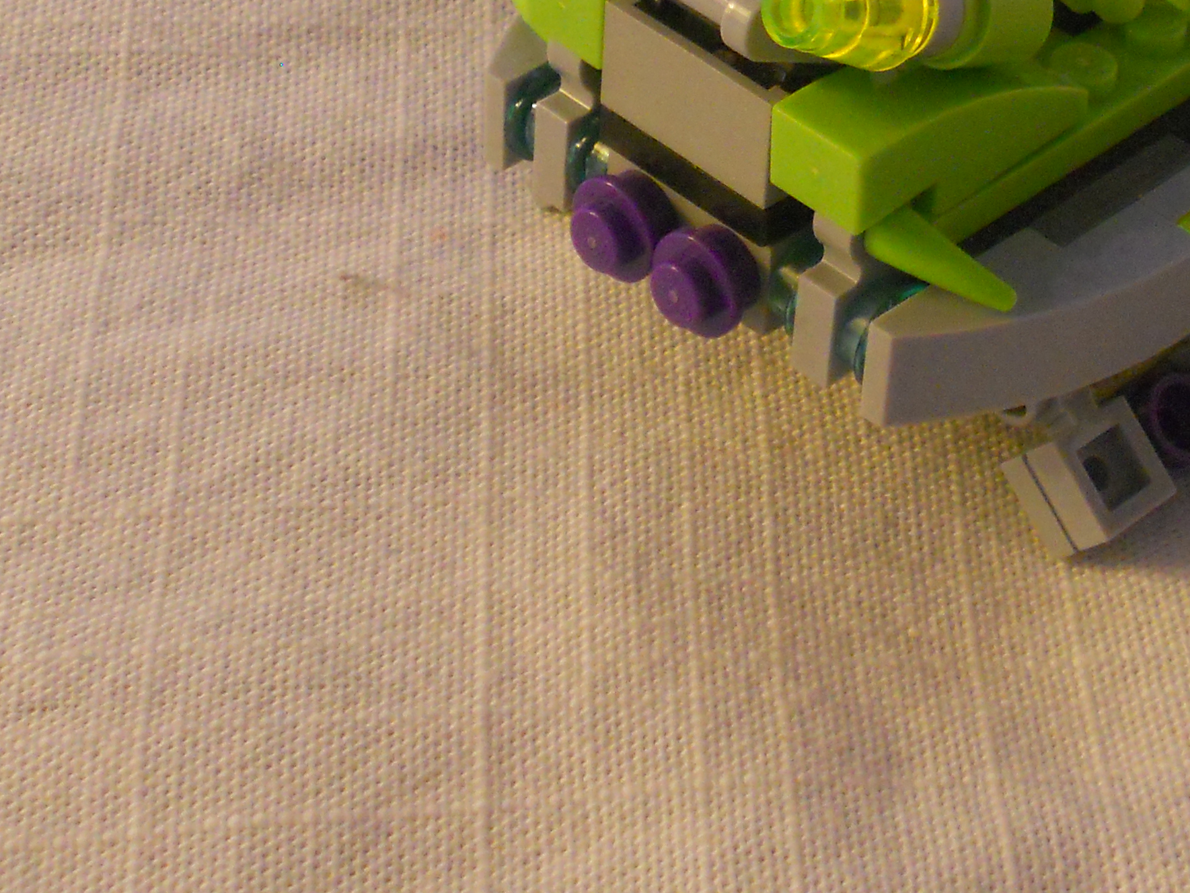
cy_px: -17
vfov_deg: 14.0
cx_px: 955
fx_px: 3575
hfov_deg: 18.7
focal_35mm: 104
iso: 400
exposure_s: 1/1.3
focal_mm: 8.2
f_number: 4.3
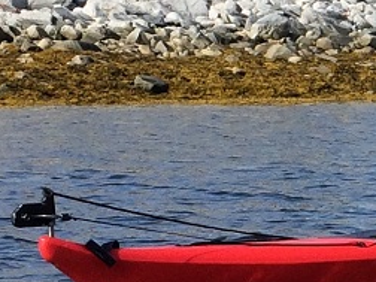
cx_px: 731
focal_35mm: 184
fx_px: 1999
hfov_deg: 10.0
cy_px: 215
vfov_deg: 8.1
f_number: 2.2
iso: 32
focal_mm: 4.15
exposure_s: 1/1709
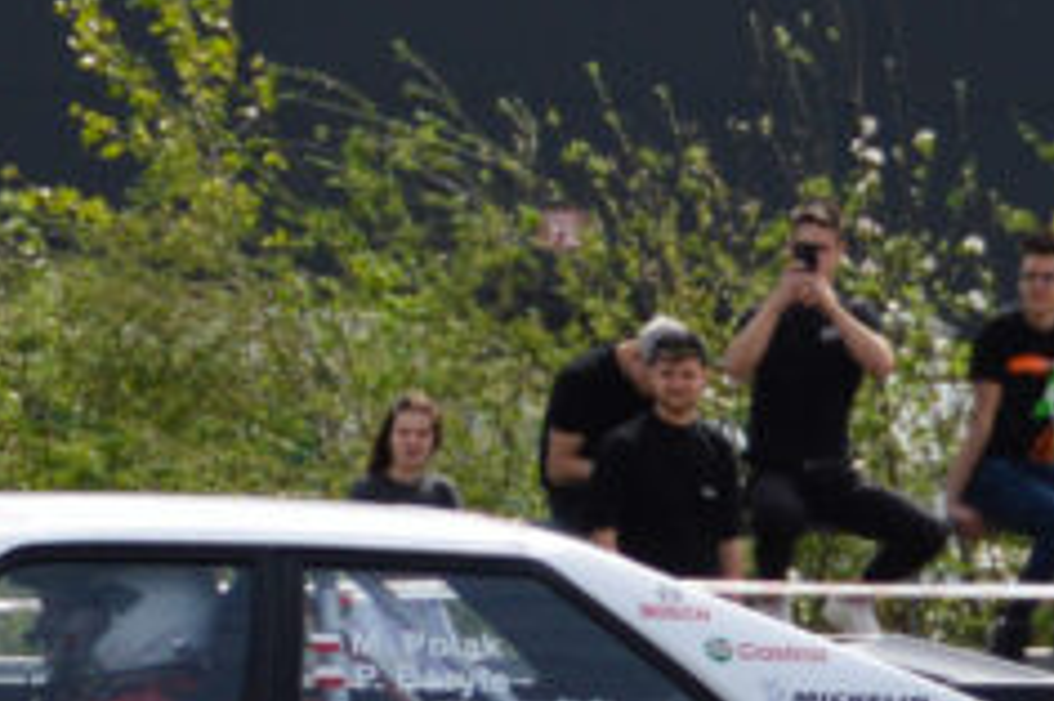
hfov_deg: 6.3
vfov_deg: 4.2
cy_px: 583
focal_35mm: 325
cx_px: 54
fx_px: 9508
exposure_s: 1/2000
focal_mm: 50
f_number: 5
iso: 200
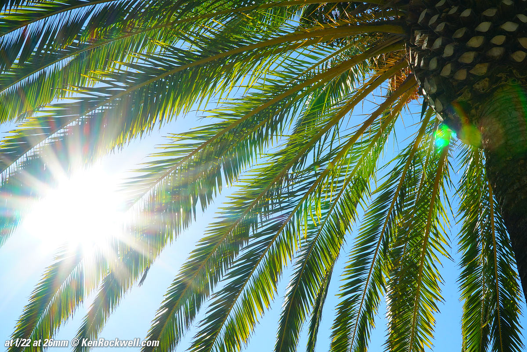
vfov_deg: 34.3
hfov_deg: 49.5
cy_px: 176
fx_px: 571
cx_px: 264
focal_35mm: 39
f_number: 22
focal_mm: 26
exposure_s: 1/125
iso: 500
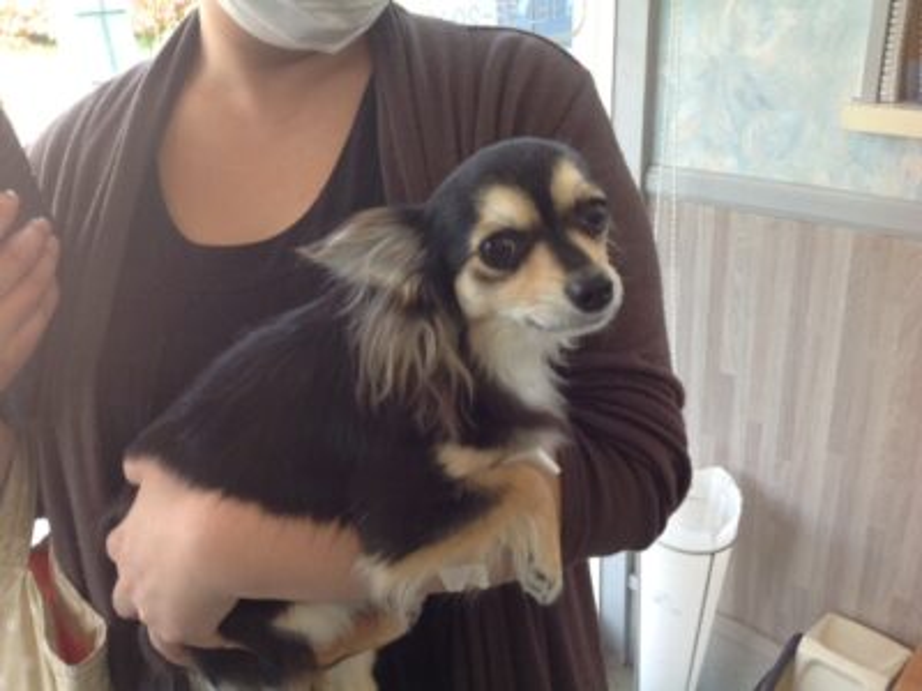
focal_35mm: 35
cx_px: 461
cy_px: 346
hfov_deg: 52.6
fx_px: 932
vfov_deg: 40.7
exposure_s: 1/100
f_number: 2.4
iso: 125
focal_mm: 4.28
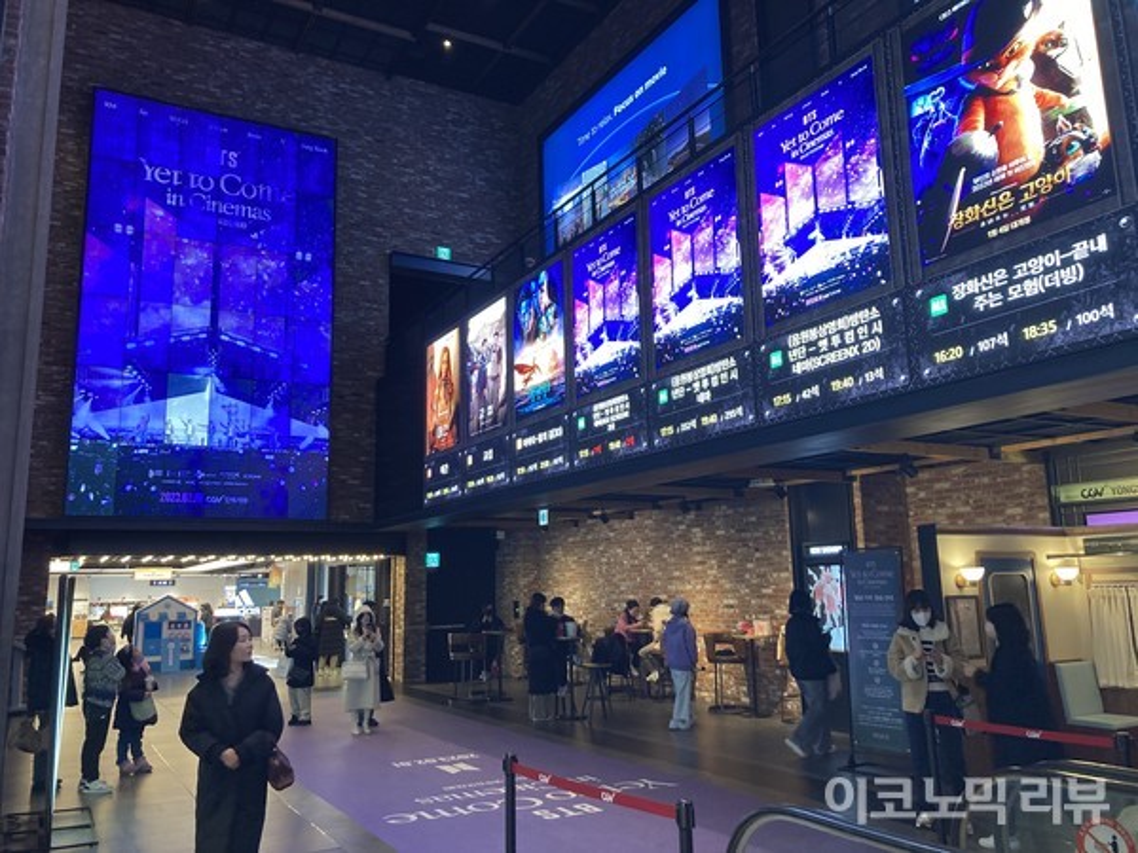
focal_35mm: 28
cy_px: 426
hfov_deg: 63.4
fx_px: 920
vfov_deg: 49.7
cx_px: 569
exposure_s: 1/60
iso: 160
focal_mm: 3.99
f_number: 1.8
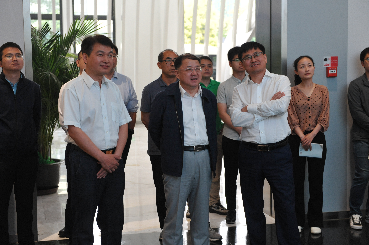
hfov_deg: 32.4
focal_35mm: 62
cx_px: 184
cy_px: 122
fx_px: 635
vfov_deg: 21.9
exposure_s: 1/250
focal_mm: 62
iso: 2500
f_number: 4
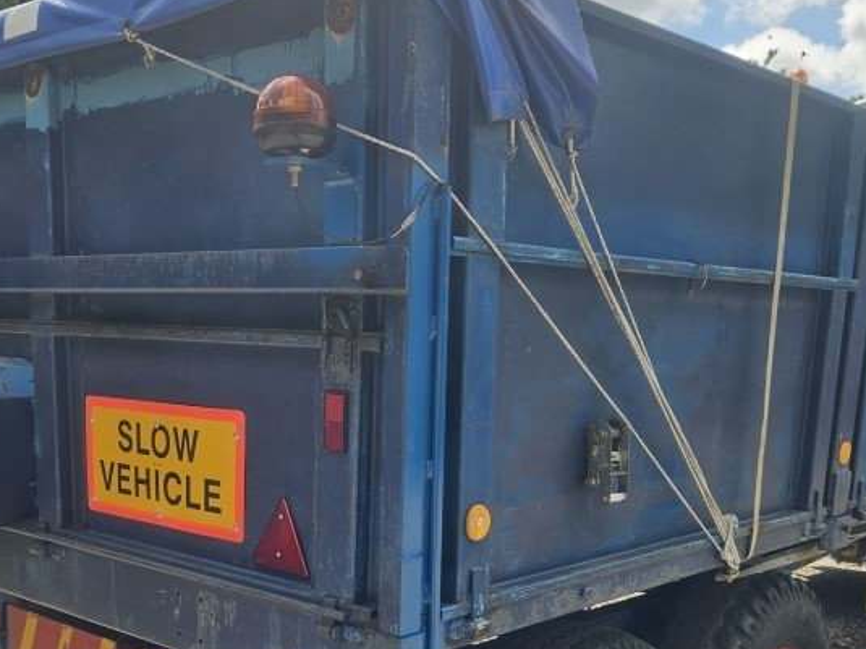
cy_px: 484
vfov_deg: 32.3
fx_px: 1101
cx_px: 388
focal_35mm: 44
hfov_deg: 42.9
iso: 25
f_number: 1.8
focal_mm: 5.4
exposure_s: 1/1099
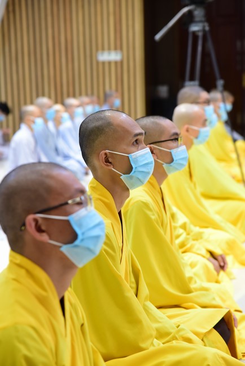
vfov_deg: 17.1
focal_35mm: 120
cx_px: 122
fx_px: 1224
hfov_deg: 11.4
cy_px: 183
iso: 2500
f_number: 5.6
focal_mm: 120
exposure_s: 1/50
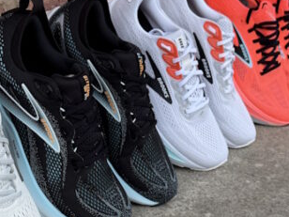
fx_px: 434
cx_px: 72
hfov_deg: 36.0
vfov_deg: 27.8
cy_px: 146
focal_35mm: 52
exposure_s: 1/2370
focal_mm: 6.76
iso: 80
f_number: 1.78
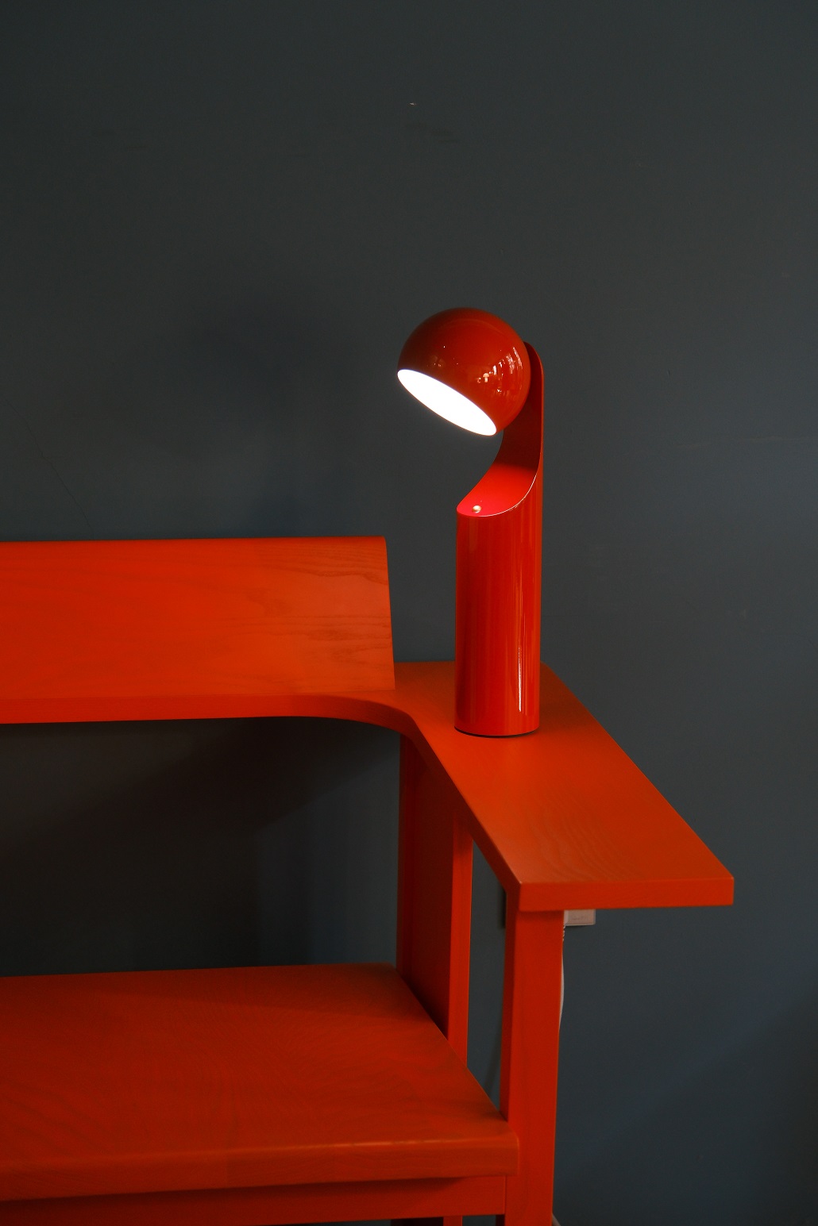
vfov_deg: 25.7
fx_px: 2692
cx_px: 409
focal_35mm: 79
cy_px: 613
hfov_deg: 17.3
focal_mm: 52.5
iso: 1250
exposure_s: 1/60
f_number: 4
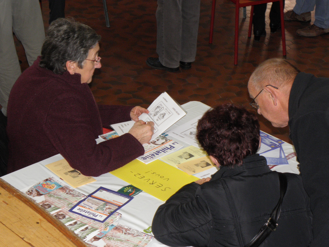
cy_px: 124
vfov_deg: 17.0
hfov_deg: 22.5
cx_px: 164
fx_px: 827
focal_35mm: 87
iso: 250
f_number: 4
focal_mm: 15.54
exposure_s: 1/80
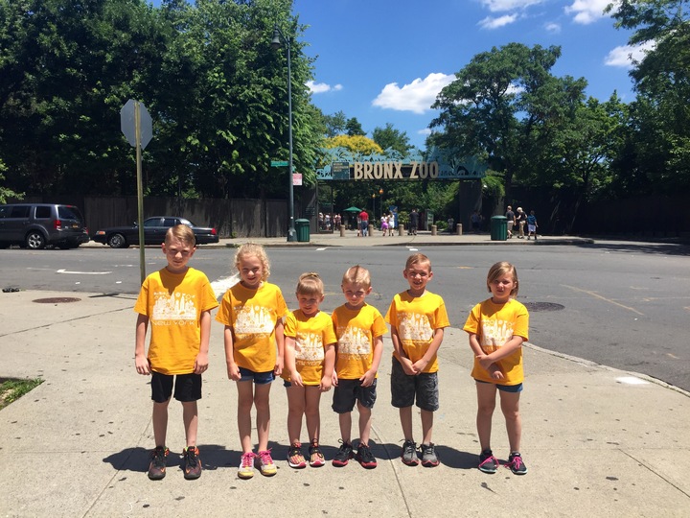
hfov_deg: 61.7
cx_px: 345
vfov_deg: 48.2
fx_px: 578
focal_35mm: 29
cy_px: 259
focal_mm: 4.15
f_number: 2.2
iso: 32
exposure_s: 1/1319
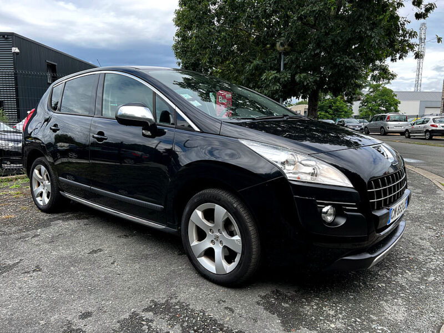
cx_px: 222
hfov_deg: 67.3
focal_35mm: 26
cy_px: 166
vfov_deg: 53.1
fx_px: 333
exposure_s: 1/1431
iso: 50
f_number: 1.5
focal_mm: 5.7
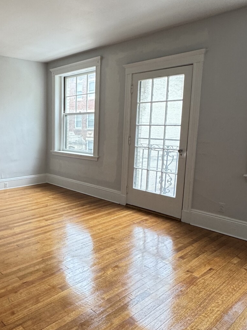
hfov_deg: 46.3
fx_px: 266
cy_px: 160
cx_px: 39
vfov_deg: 63.4
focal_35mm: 28
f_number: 2.2
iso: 160
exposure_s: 1/120
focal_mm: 2.22
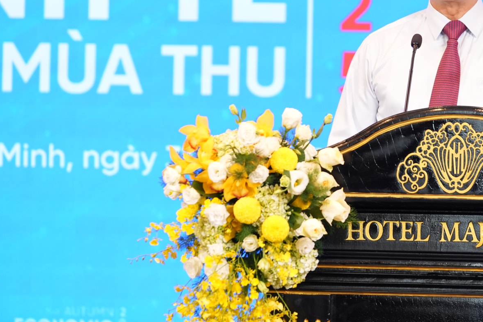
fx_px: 4078
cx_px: 365
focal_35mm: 304
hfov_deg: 6.8
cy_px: 76
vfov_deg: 4.5
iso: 1250
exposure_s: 1/200
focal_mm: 186
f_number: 4.5
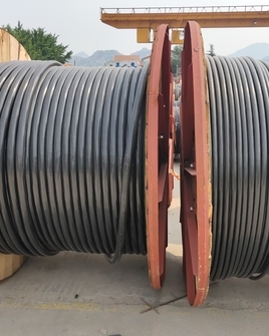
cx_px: 143
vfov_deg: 43.8
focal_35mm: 42
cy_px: 175
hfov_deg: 35.7
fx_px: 418
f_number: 1.8
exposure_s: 1/3017
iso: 50
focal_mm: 4.35
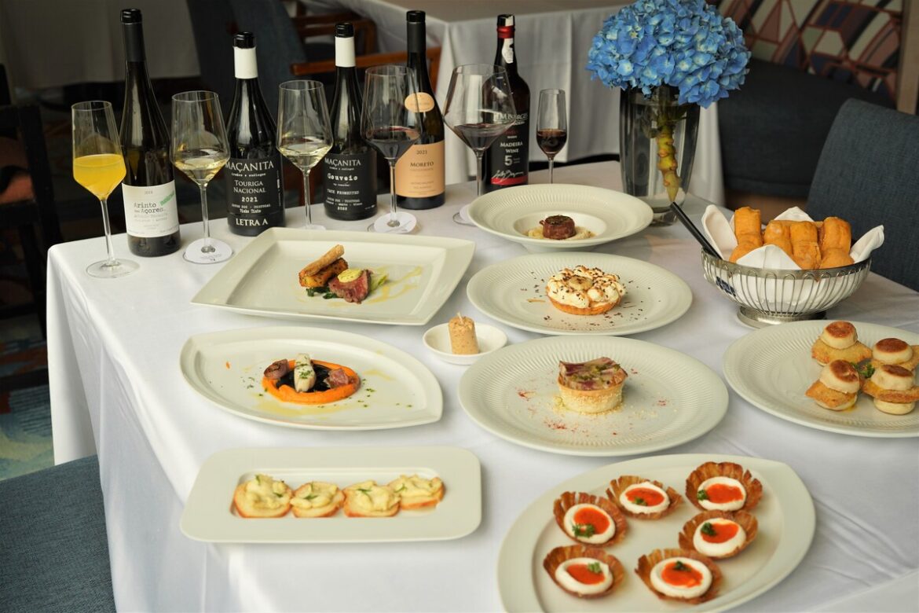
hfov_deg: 39.6
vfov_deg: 27.0
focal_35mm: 50
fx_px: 1276
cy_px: 306
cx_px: 460
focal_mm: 50
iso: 200
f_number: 5.6
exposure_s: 1/320
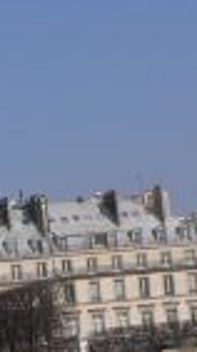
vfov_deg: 11.4
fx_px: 1658
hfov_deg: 6.5
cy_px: 589
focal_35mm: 178
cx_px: -252
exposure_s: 1/640
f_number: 5.6
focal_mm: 6
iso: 80
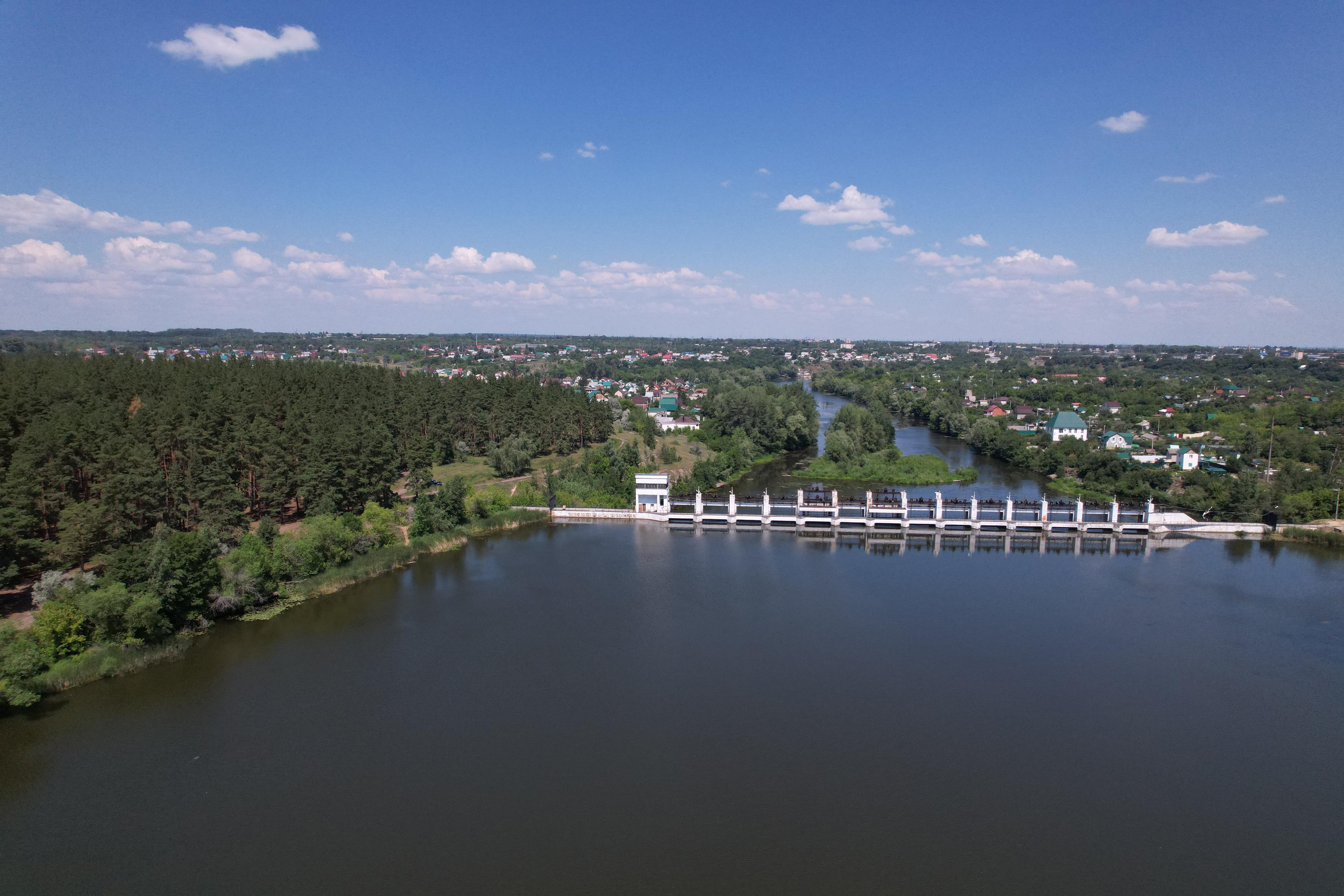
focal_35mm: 22
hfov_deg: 78.6
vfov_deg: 57.2
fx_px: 821
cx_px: 672
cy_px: 448
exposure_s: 1/240
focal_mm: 8.38
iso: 400
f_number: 2.8
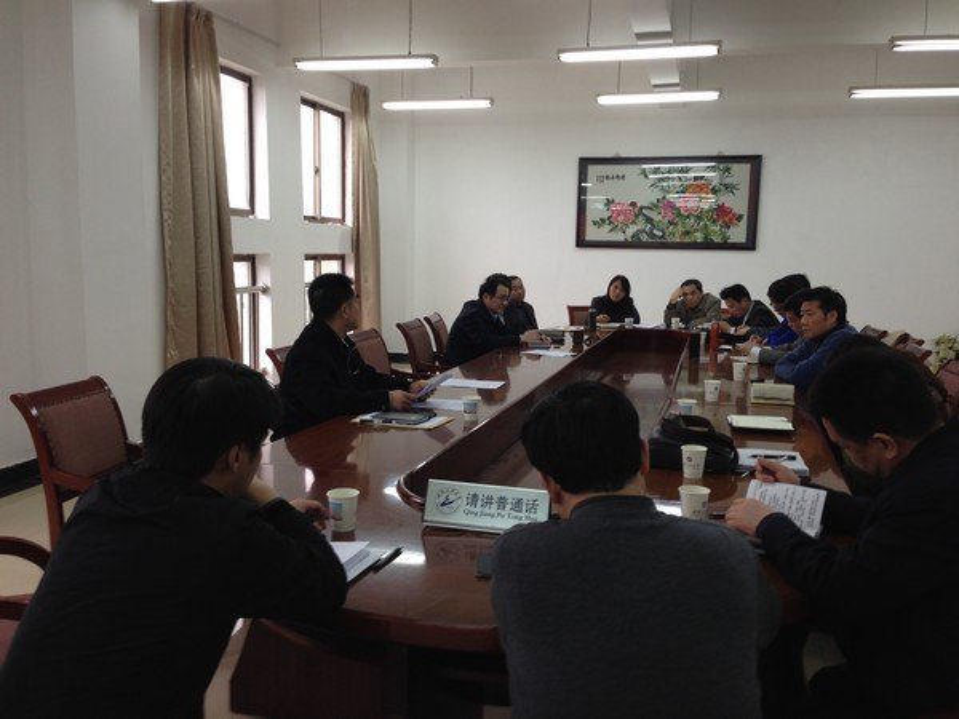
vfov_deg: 42.9
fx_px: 914
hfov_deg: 55.4
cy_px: 360
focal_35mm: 33
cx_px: 480
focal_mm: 4.12
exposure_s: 1/30
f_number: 2.4
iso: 50
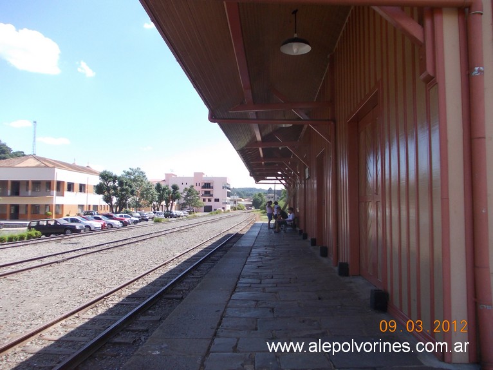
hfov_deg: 63.5
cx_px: 246
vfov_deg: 49.7
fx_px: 399
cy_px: 185
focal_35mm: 28
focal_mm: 4
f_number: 5.4
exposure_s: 1/160
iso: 80
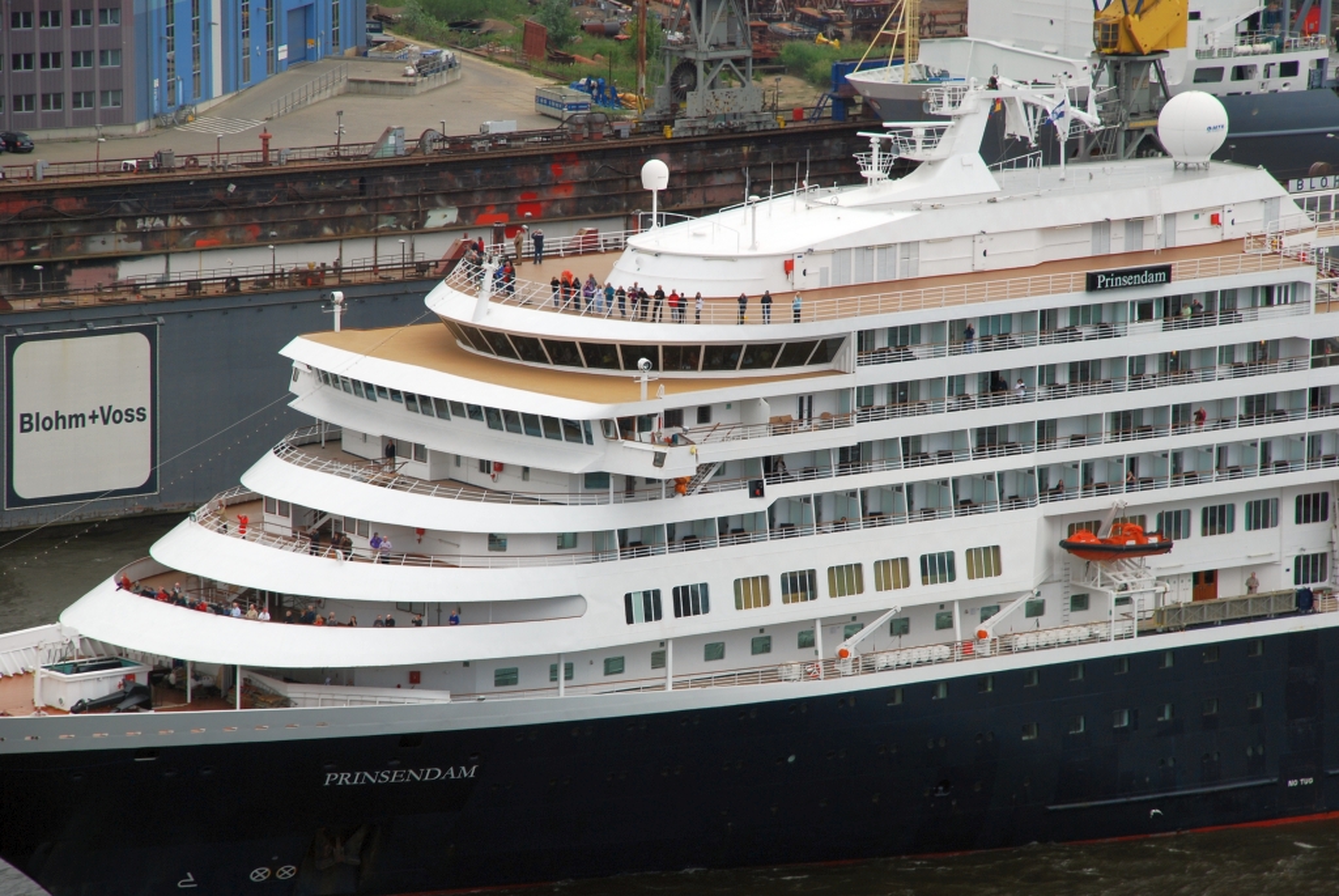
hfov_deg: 10.1
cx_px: 670
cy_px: 448
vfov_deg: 6.8
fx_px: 7539
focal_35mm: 202
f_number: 10
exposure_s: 1/200
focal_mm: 135
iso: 200
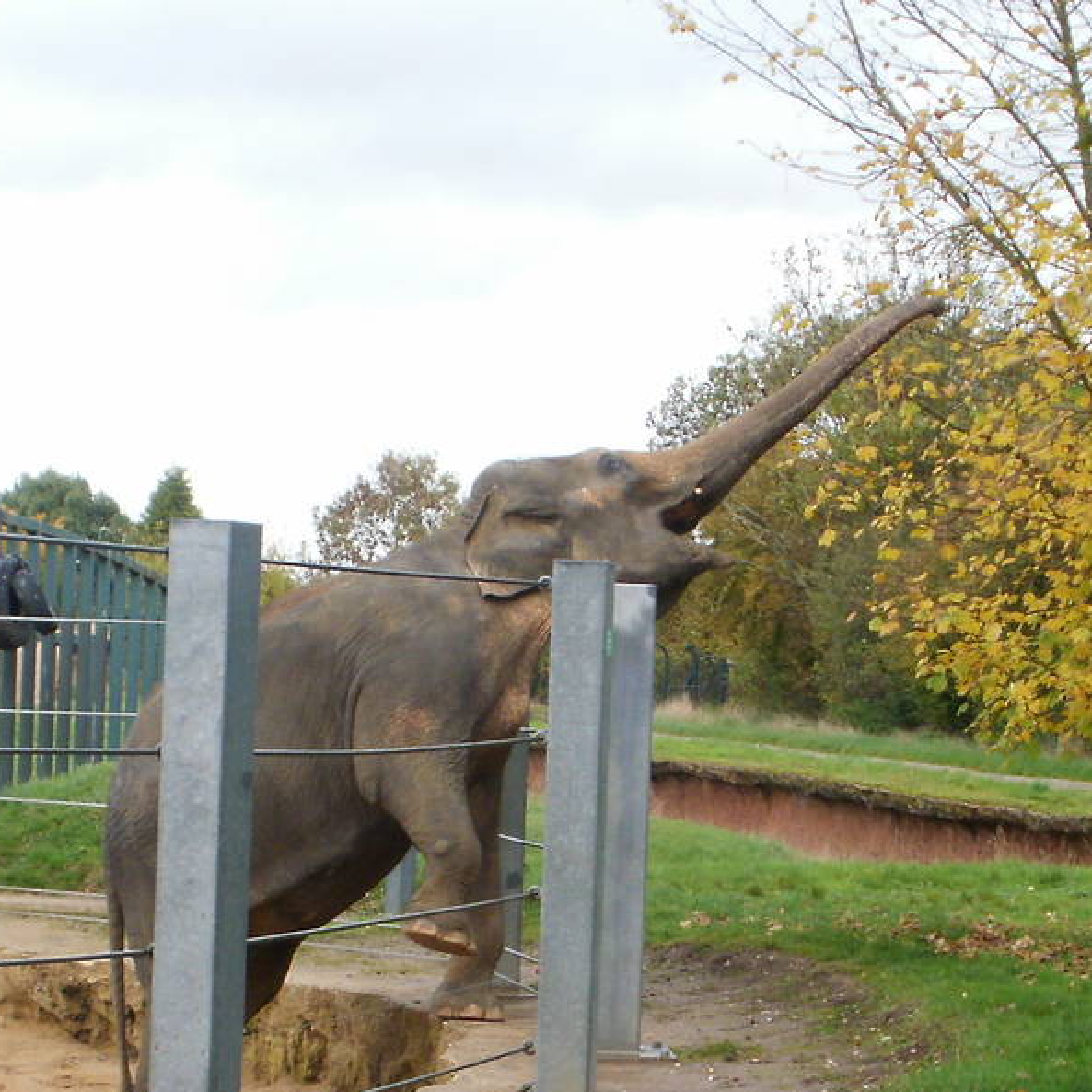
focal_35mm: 105
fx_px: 3747
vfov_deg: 16.4
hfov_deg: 16.6
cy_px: 958
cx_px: 538
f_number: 4
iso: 100
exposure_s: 1/100
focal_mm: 7.7
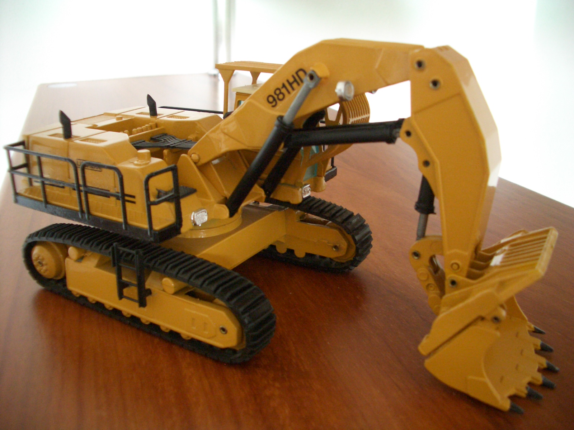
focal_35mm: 35
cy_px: 215
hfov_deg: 52.6
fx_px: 580
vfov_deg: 40.7
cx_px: 287
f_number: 2.6
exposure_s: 1/25
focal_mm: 5.8
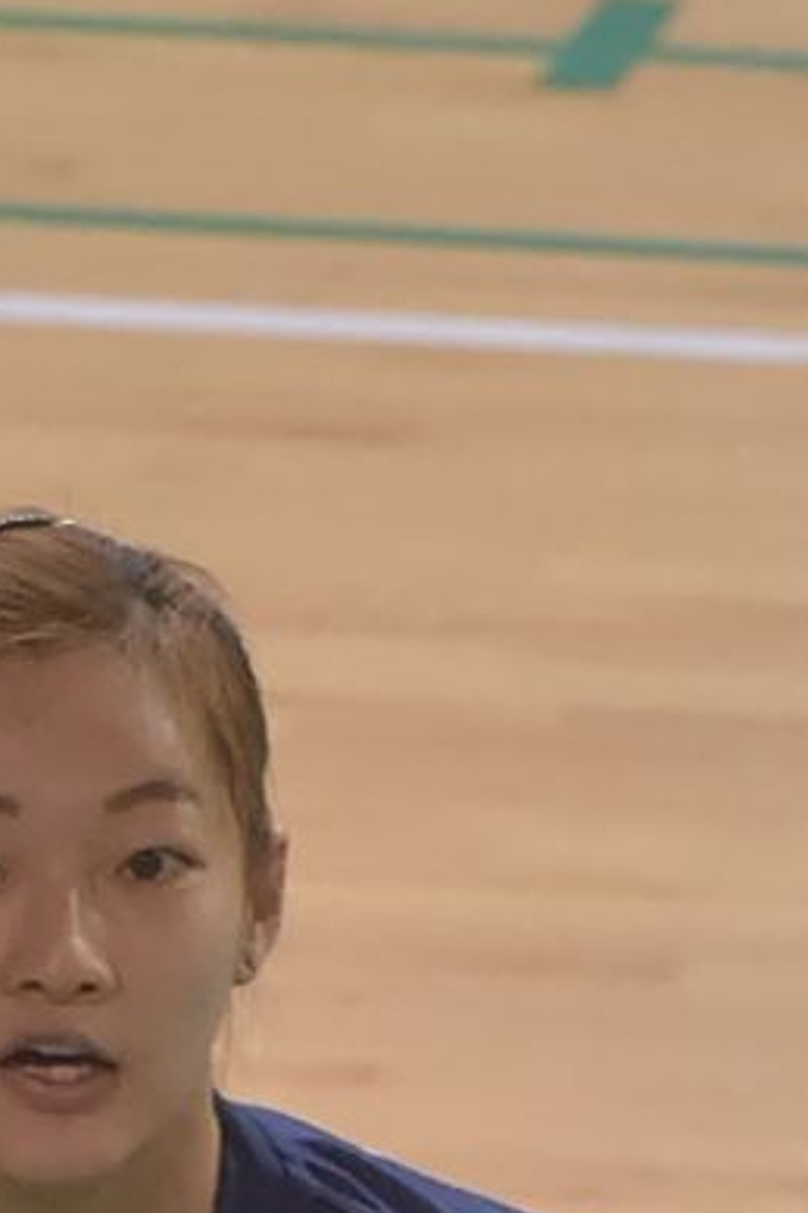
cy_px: 1687
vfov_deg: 1.1
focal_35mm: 1902
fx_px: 64086
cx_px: 44
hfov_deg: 0.7
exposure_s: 1/500
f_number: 11
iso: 12800
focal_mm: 300
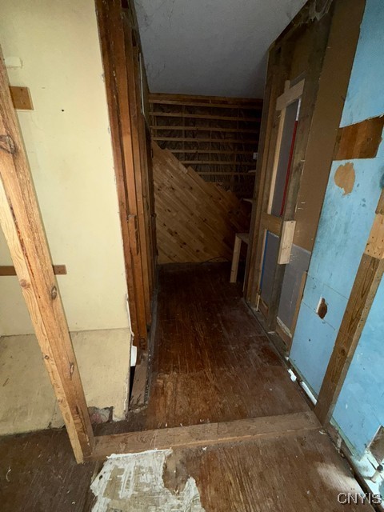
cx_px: 192
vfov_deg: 102.1
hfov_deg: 85.7
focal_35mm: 14
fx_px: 207
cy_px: 256
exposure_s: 1/36
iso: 250
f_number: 2.2
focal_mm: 2.22
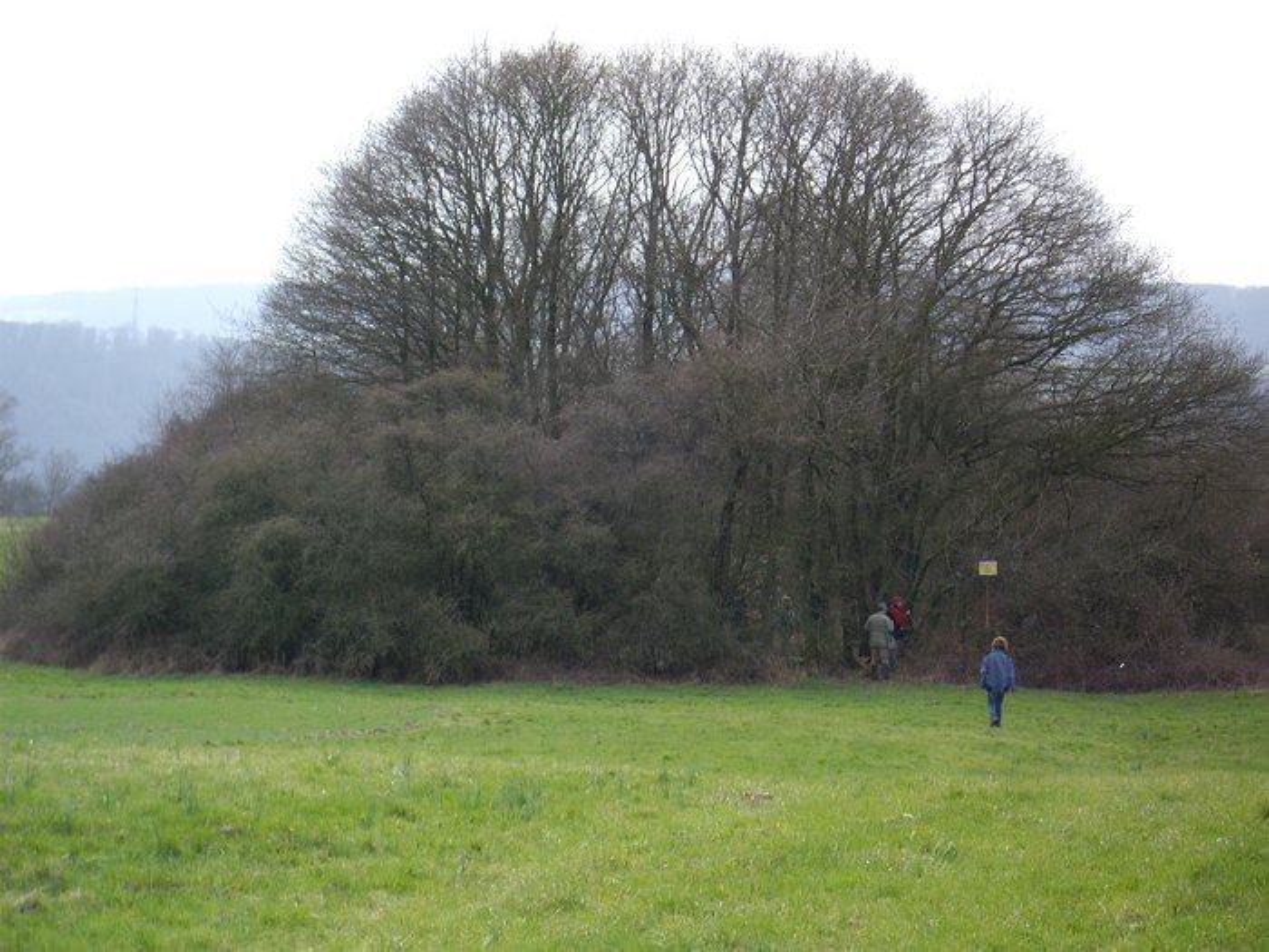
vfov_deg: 13.0
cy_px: 476
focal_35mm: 114
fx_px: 4179
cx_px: 634
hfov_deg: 17.3
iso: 100
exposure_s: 1/250
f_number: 5.2
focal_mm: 18.6
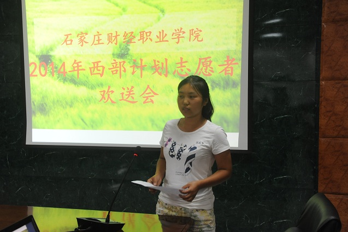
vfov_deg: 29.8
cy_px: 116
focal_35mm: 45
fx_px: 435
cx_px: 174
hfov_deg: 43.6
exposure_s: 1/50
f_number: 6.3
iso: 1800
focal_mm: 45
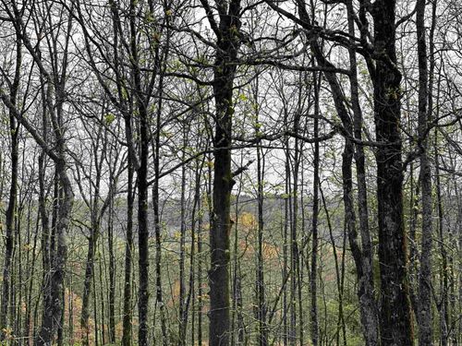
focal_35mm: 77
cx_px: 231
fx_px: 1028
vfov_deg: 19.1
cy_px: 173
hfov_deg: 25.3
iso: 32
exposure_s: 1/388
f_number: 2.8
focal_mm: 9
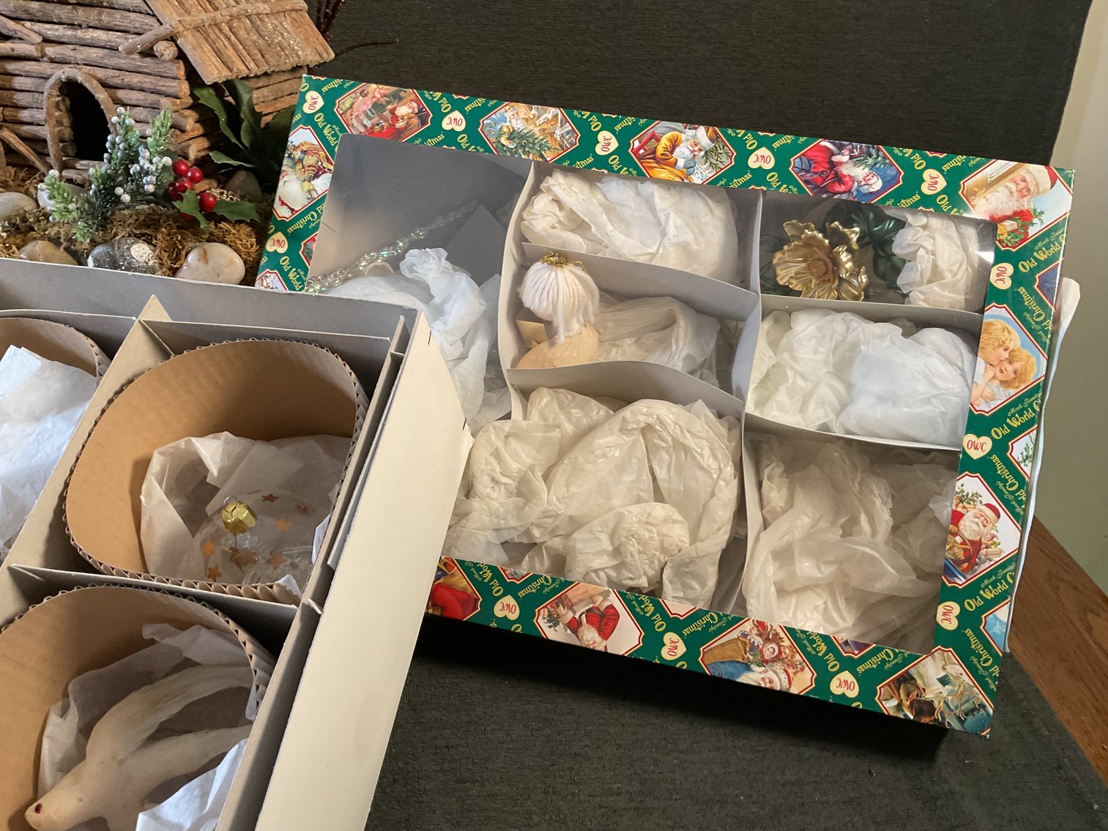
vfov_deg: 48.2
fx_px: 928
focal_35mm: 29
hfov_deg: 61.7
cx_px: 554
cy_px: 416
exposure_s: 1/60
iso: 100
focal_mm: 3
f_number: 1.8
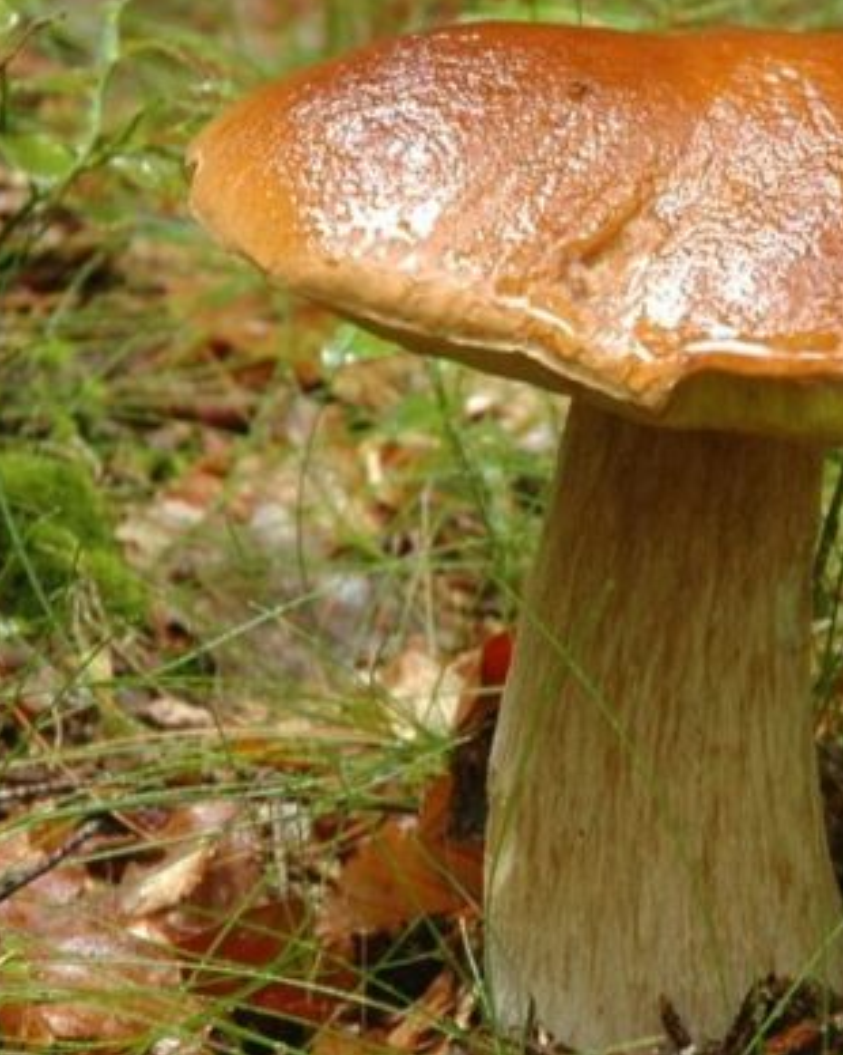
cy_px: 533
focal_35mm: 195
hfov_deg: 7.9
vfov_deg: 9.9
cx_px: 876
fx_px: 6086
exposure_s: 1/5
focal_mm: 70
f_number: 5
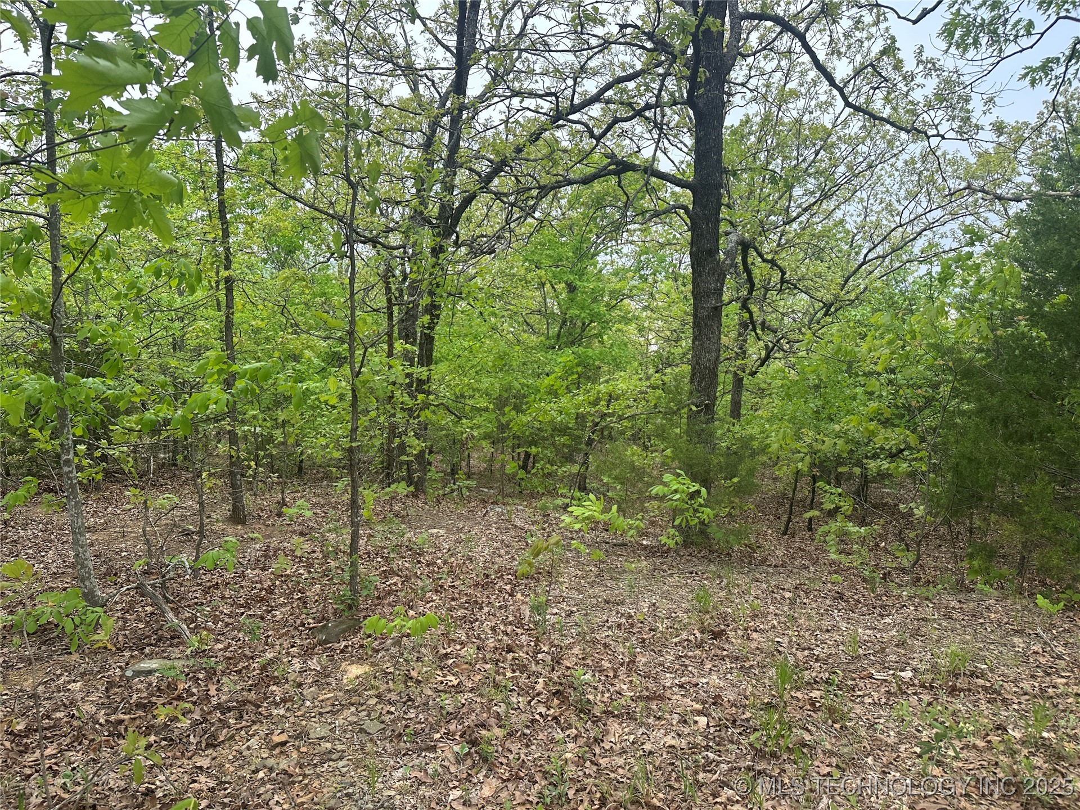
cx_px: 540
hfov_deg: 71.6
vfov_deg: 56.8
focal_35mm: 24
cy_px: 405
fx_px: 749
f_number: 1.78
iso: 80
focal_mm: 6.86
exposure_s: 1/836
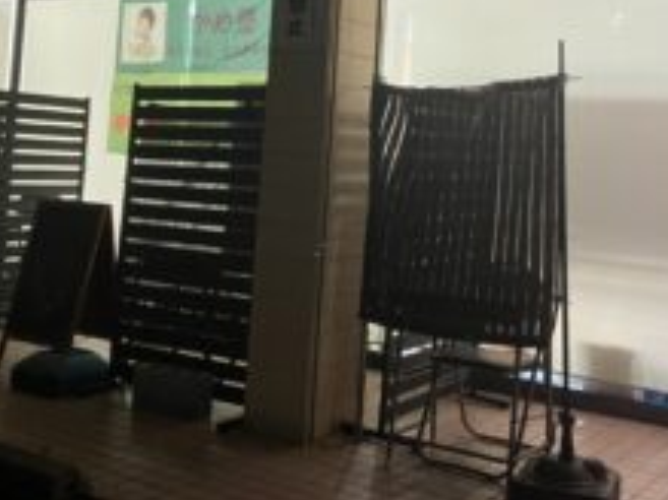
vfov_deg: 29.6
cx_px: 398
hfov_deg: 39.5
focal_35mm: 48
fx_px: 926
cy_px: 105
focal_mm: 3.99
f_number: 1.8
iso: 400
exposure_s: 1/40
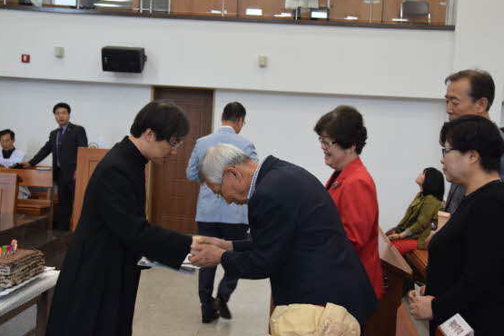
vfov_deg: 25.3
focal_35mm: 54
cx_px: 257
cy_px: 168
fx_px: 750
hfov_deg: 37.1
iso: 500
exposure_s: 1/60
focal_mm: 31
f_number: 4
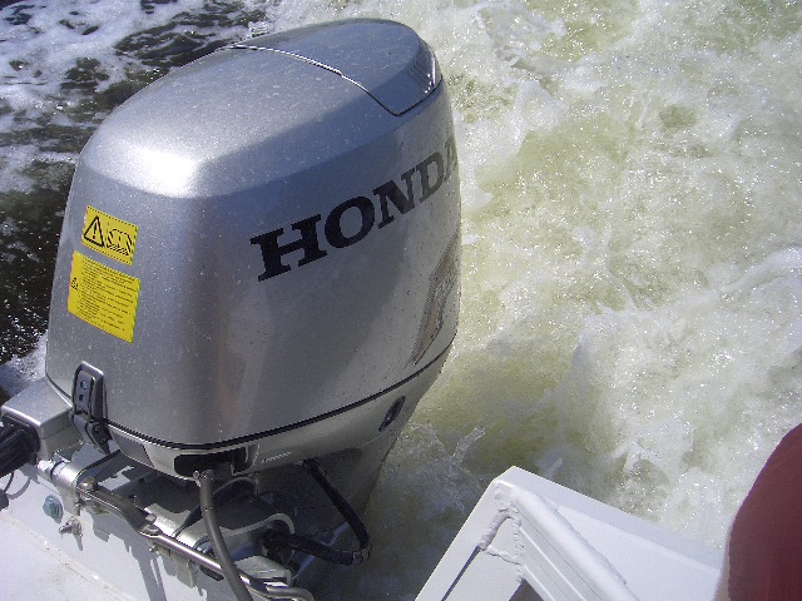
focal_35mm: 39
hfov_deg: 47.9
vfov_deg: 36.8
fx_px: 904
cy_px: 300
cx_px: 401
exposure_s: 1/1000
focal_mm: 8
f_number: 4.8
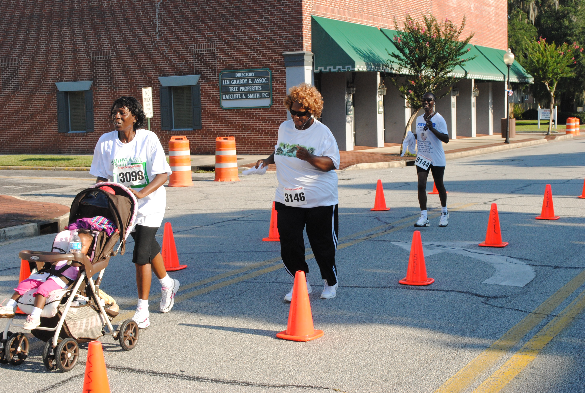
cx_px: 292
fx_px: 928
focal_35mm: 57
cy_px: 196
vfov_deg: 23.9
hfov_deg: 35.0
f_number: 9
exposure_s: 1/320
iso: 400
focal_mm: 38
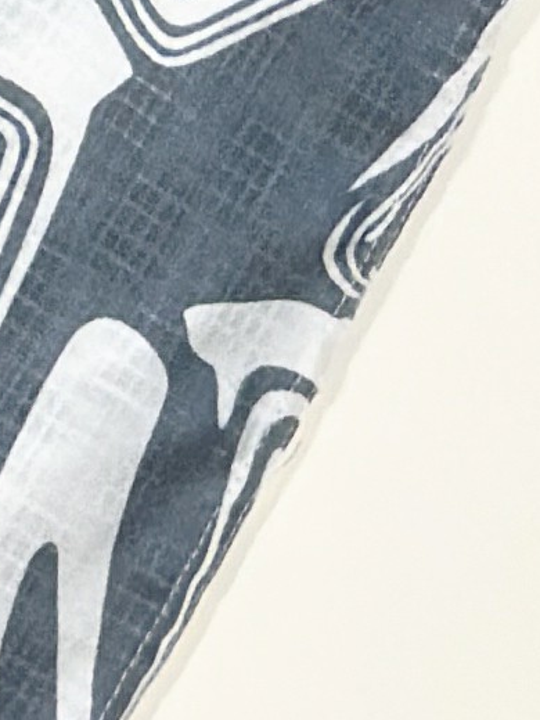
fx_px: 7737
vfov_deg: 5.0
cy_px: -1537
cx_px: -475
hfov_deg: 4.0
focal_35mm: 372
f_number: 1.78
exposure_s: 1/141
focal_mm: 6.86
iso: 80
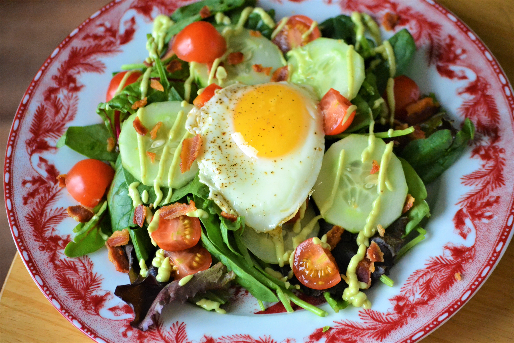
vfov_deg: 11.1
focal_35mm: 123
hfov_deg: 16.7
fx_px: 1756
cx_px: 257
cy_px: 172
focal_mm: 82
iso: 2800
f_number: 4.2
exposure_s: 1/125
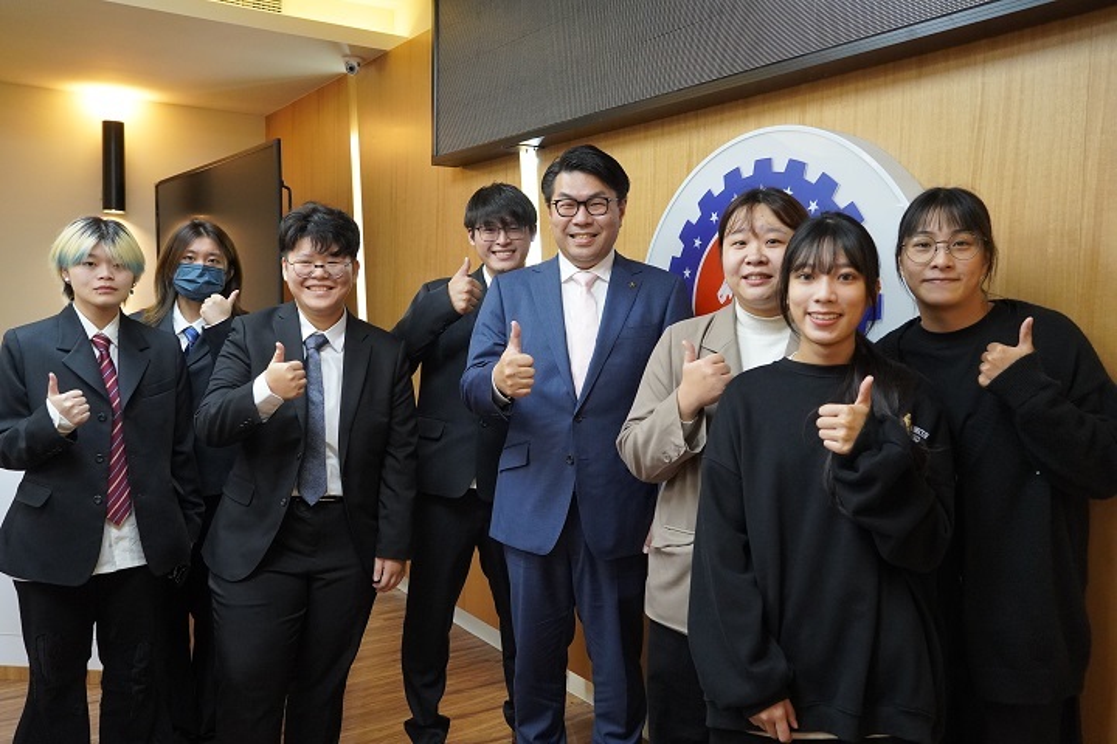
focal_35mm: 30
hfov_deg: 61.9
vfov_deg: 43.6
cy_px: 372
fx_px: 931
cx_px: 558
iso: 2500
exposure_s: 1/160
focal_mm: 20
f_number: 4
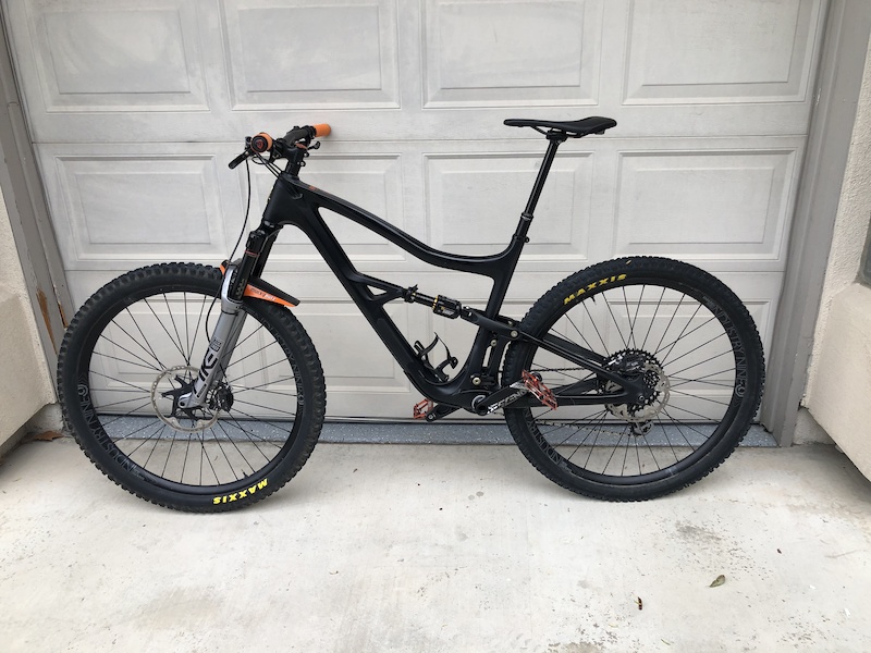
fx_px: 705
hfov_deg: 63.4
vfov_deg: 49.7
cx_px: 436
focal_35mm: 28
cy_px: 326
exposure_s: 1/273
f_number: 1.8
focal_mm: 3.99
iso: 20
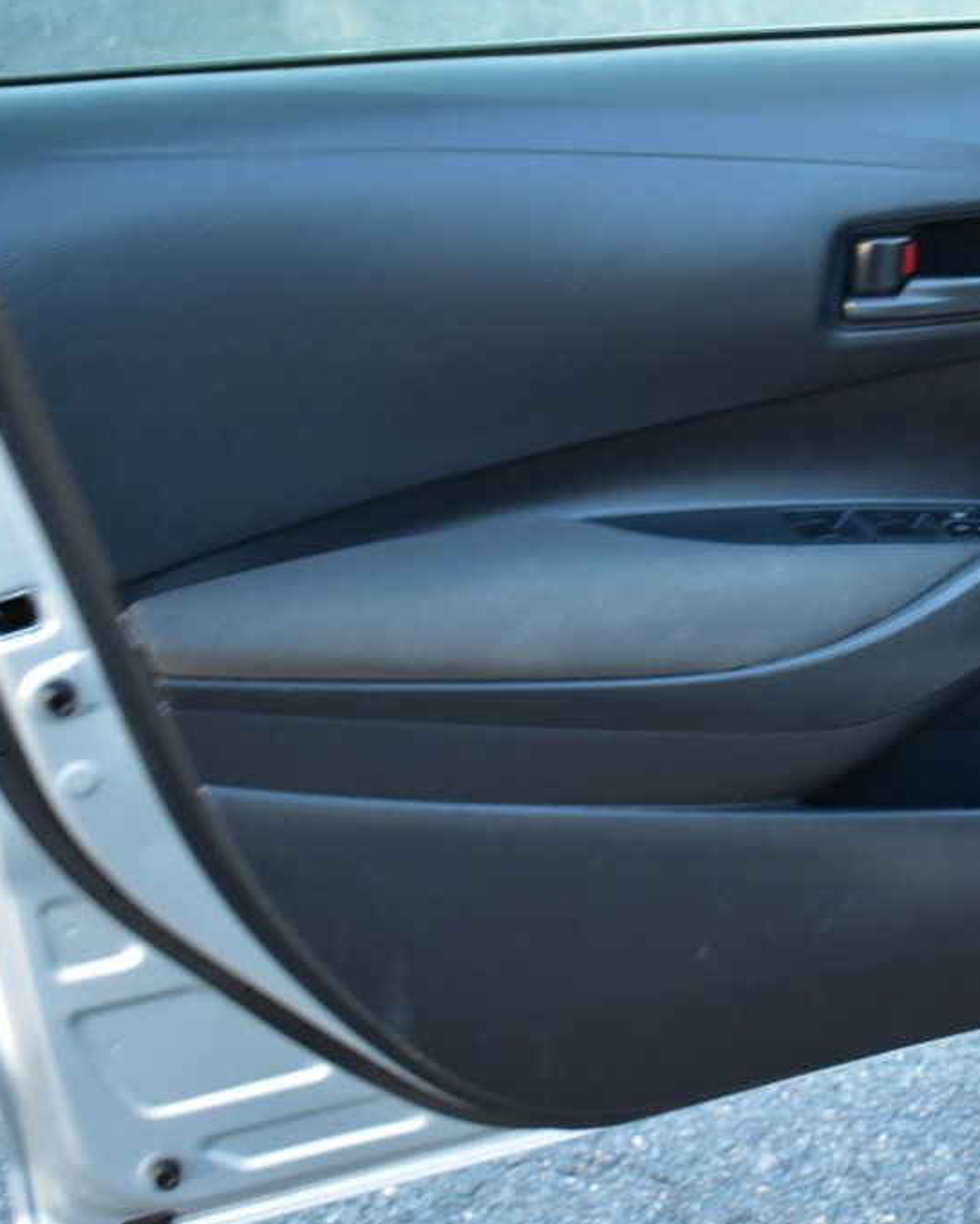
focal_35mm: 62
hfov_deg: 24.1
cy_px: 609
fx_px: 2236
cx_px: 877
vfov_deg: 30.6
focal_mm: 29
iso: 1600
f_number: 4.2
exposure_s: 1/6
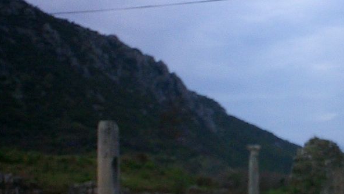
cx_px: 312
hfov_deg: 23.8
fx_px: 794
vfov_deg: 13.9
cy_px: 149
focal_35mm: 87
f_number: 3.5
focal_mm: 5.6
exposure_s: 1/1250
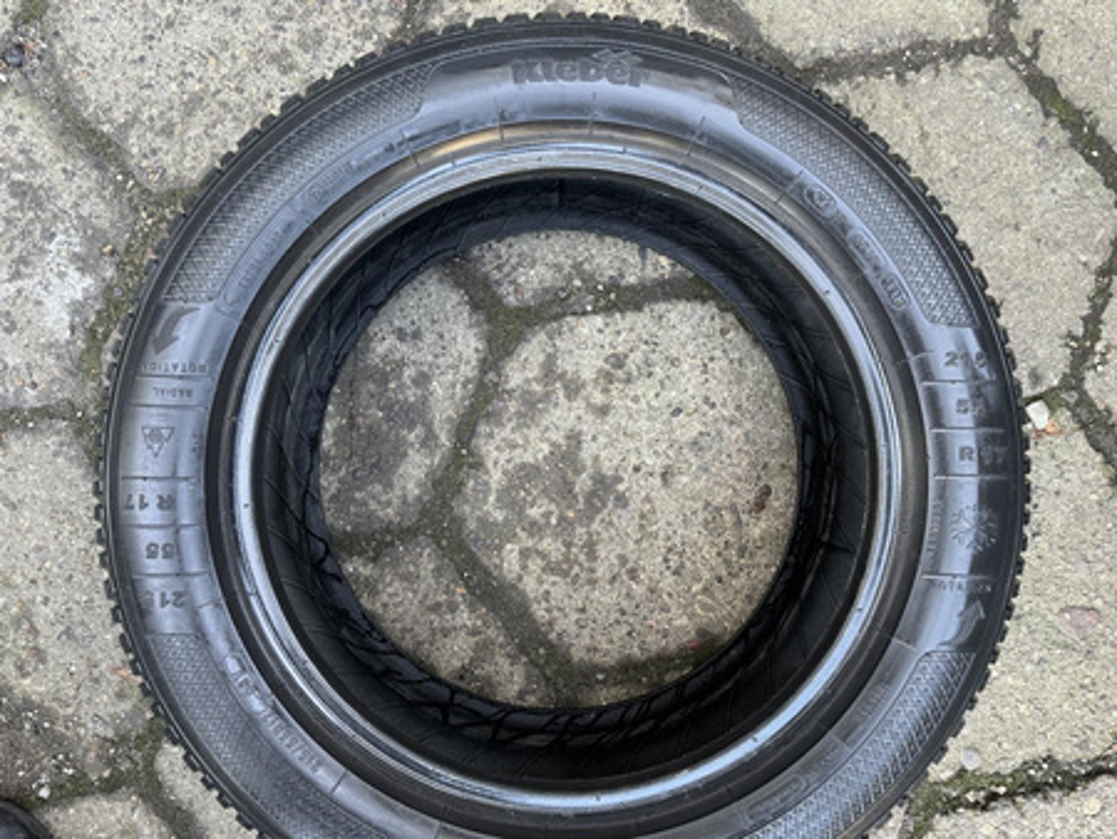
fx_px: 775
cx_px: 558
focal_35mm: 24
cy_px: 420
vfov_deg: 56.9
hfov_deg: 71.6
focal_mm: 6.86
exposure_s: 1/60
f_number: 1.78
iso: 250
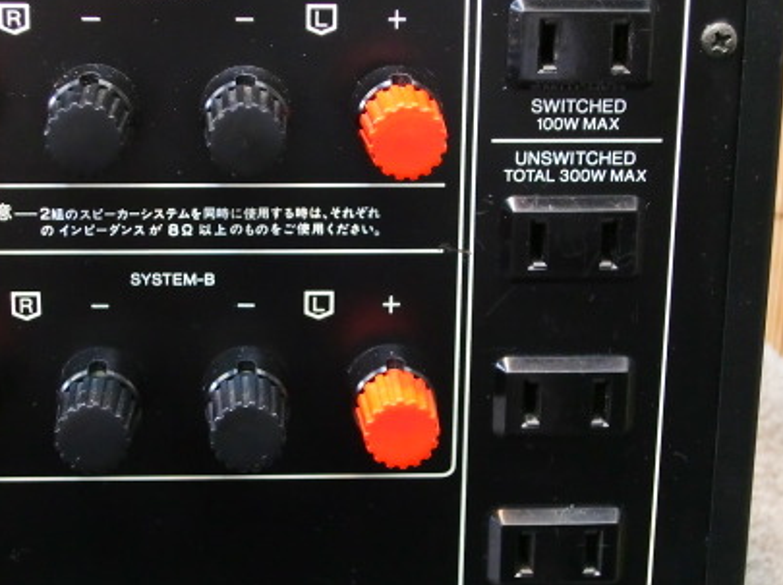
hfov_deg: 22.5
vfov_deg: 16.9
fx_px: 1966
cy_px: 330
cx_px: 334
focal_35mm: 87
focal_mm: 9.8
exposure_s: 1/40
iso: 400
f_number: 3.6
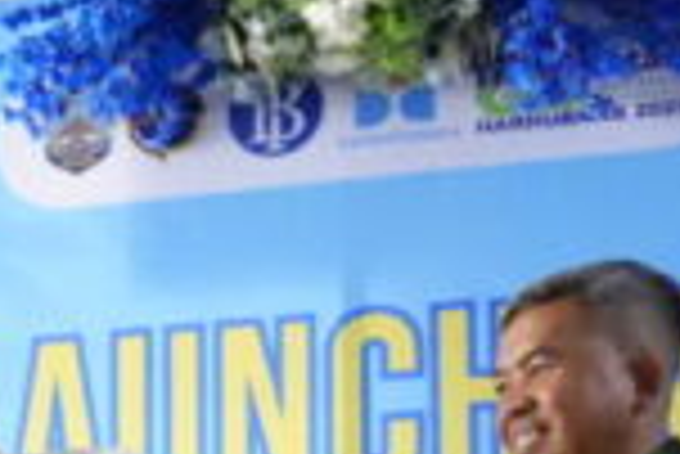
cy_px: 787
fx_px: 2250
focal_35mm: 119
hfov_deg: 16.1
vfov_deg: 10.9
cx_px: -266
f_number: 6.3
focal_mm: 24
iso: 20000
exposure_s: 1/100
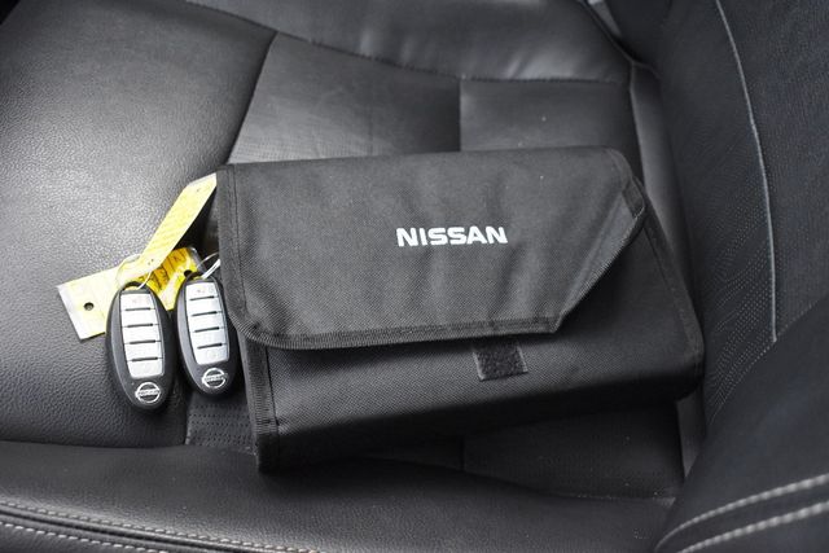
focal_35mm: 36
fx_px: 829
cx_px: 414
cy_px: 276
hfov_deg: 53.1
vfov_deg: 36.9
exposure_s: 1/125
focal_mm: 24
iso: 2200
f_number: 3.8
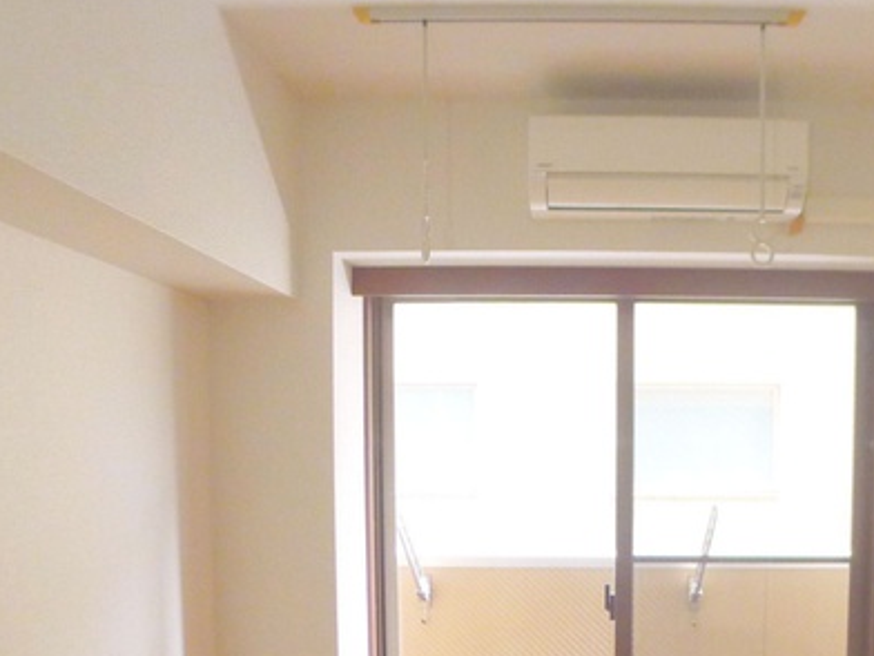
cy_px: 543
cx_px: 615
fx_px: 1262
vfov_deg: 28.4
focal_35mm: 50
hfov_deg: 37.6
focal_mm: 6
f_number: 2.1
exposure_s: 1/60
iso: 320
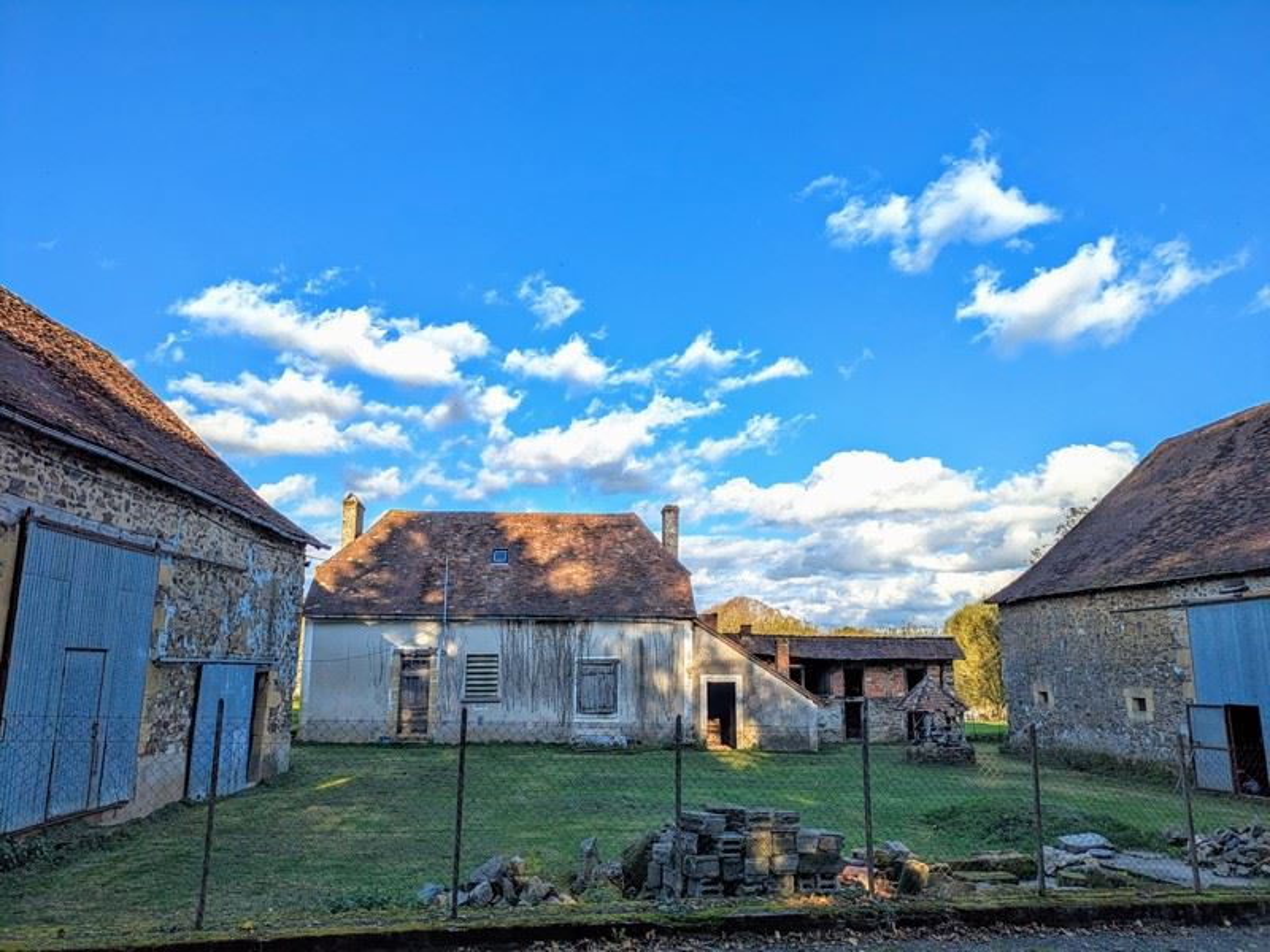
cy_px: 476
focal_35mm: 25
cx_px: 635
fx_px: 917
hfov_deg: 69.4
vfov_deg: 54.9
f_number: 1.89
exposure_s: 1/1292
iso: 45
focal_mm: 5.43
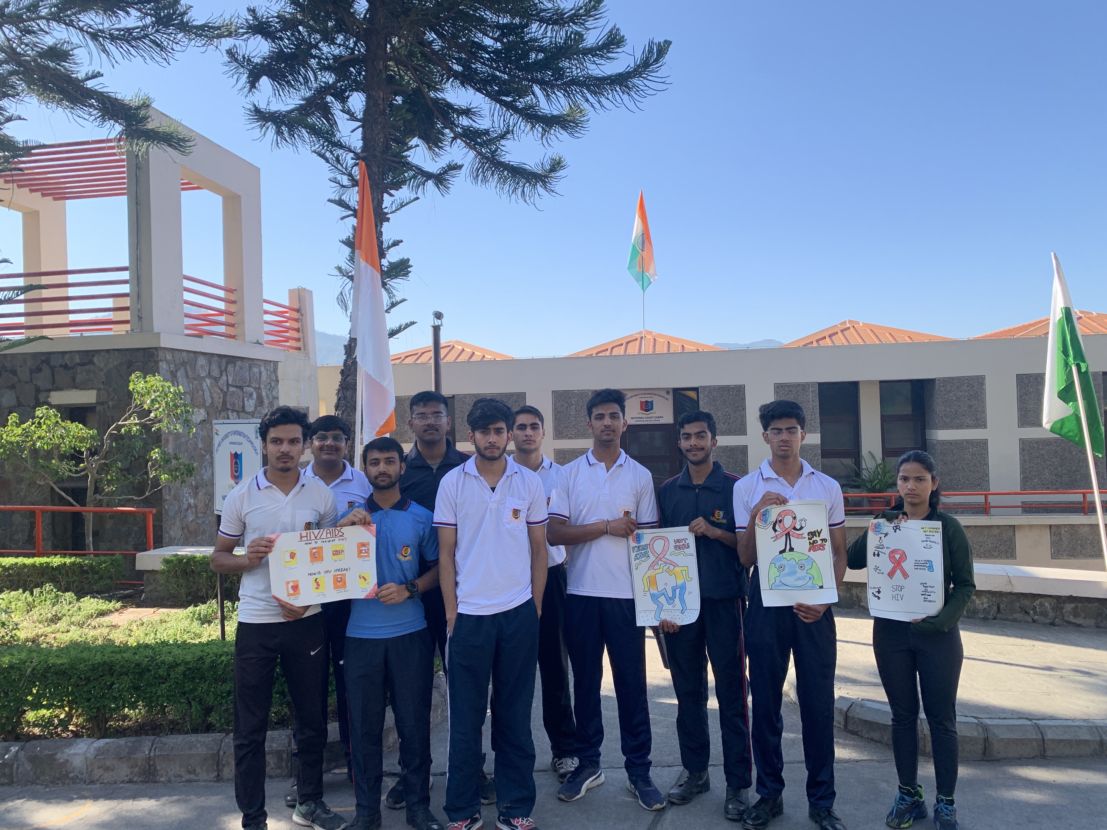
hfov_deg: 67.3
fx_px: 831
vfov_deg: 53.1
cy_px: 415
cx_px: 554
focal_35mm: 26
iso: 25
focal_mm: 4.25
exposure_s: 1/587
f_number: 1.8
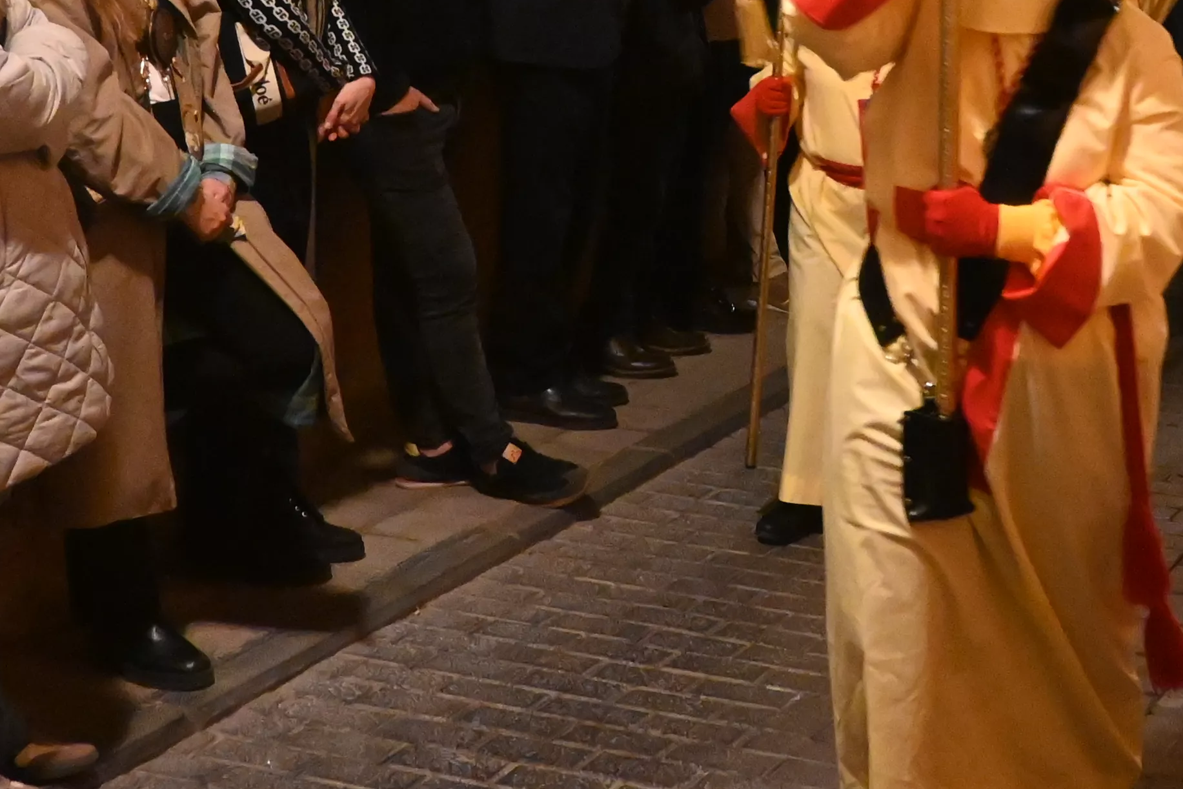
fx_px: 2694
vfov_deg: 15.8
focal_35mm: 82
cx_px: 1146
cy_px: -225
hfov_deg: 23.8
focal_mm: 18
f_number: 4
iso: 6400
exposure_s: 1/60
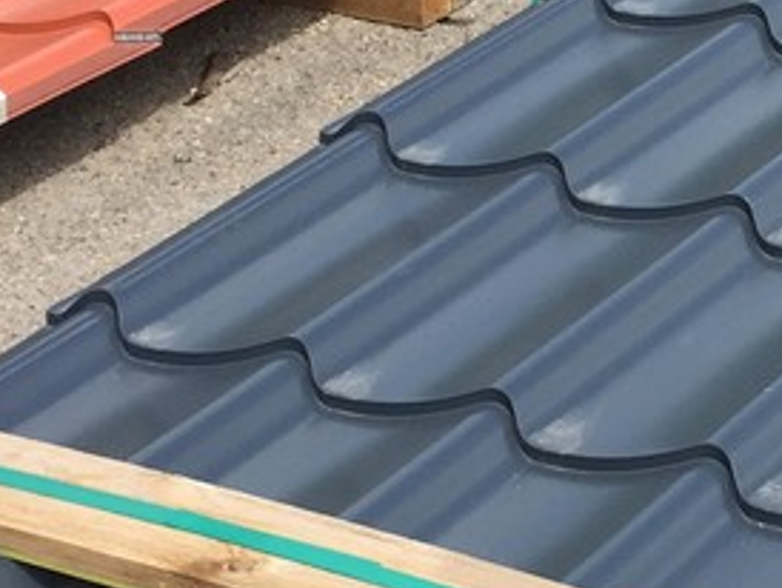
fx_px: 2872
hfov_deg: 14.9
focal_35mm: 127
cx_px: 973
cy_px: 308
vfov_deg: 11.7
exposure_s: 1/989
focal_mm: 4.15
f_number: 2.2
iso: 32
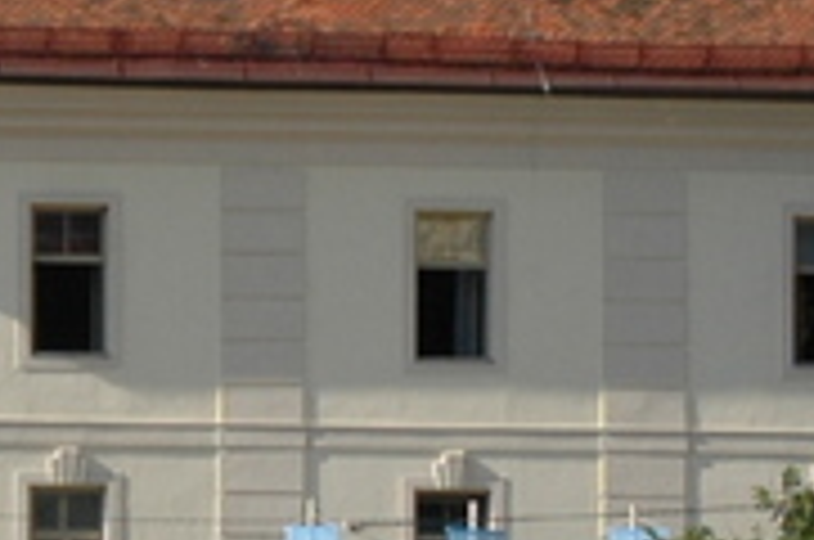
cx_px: -85
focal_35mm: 251
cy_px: 459
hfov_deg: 8.2
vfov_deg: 5.4
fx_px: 5668
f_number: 3.8
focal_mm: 27
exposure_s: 1/1600
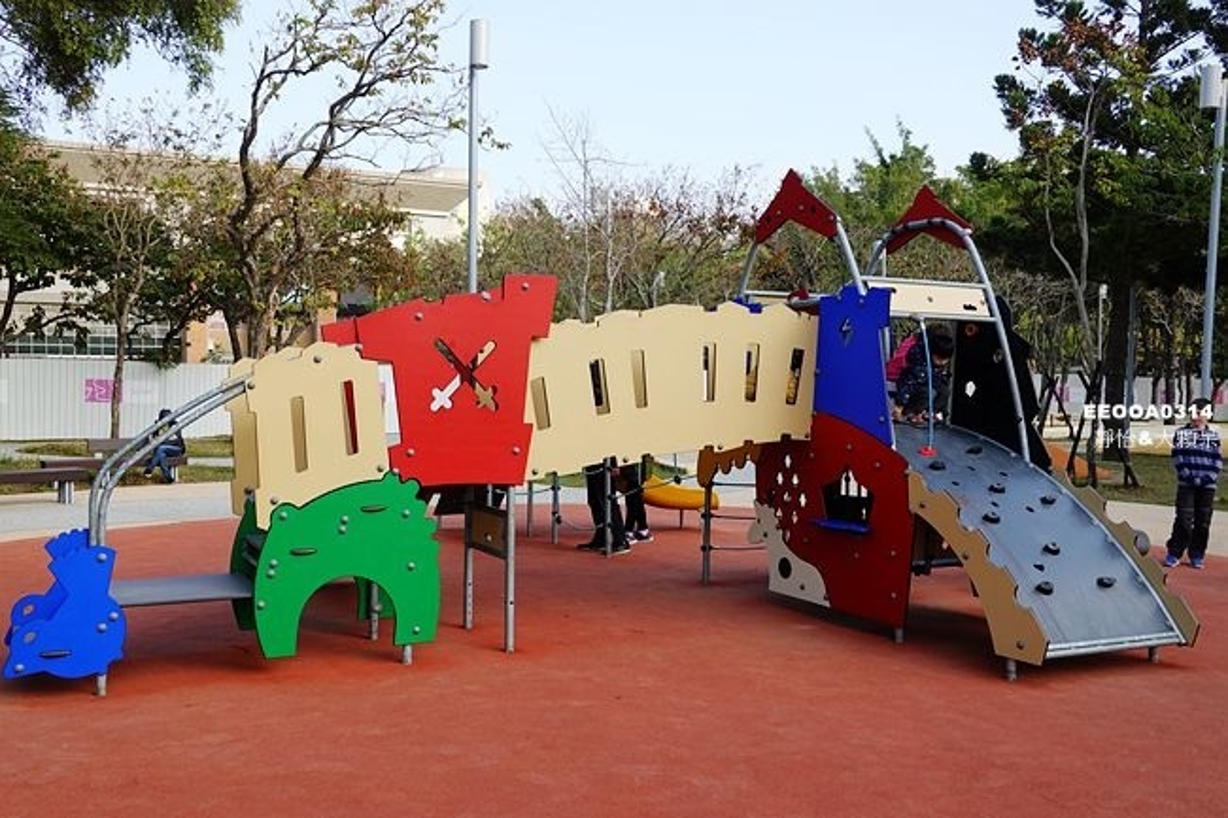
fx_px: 1159
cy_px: 409
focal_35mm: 34
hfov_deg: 55.8
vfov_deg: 38.9
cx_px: 614
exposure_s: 1/320
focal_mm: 12.51
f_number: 4
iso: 125
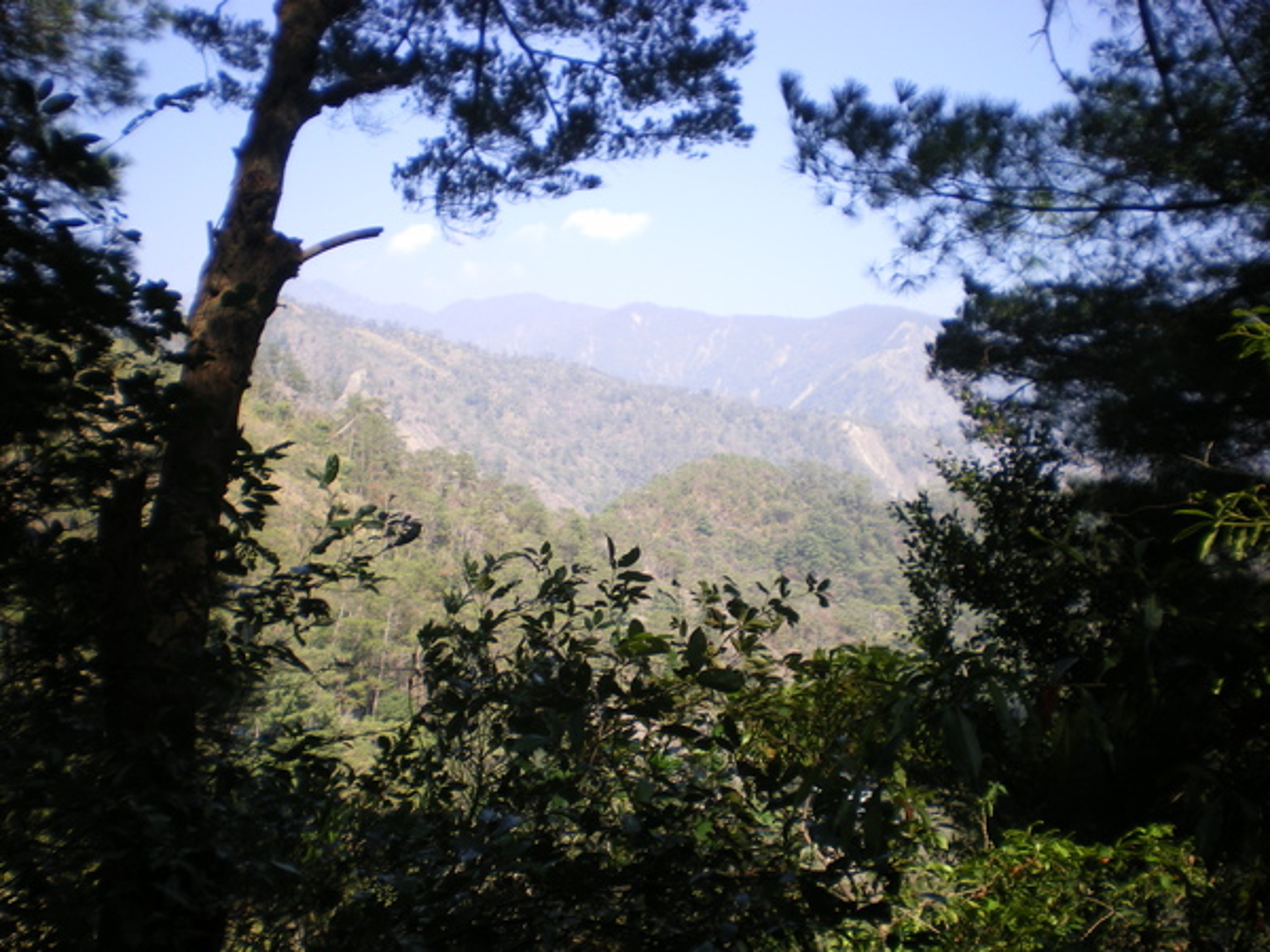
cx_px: 635
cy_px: 476
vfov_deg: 39.7
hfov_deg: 51.4
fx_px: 1321
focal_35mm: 36
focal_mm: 6.3
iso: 50
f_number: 3.1
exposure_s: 1/320
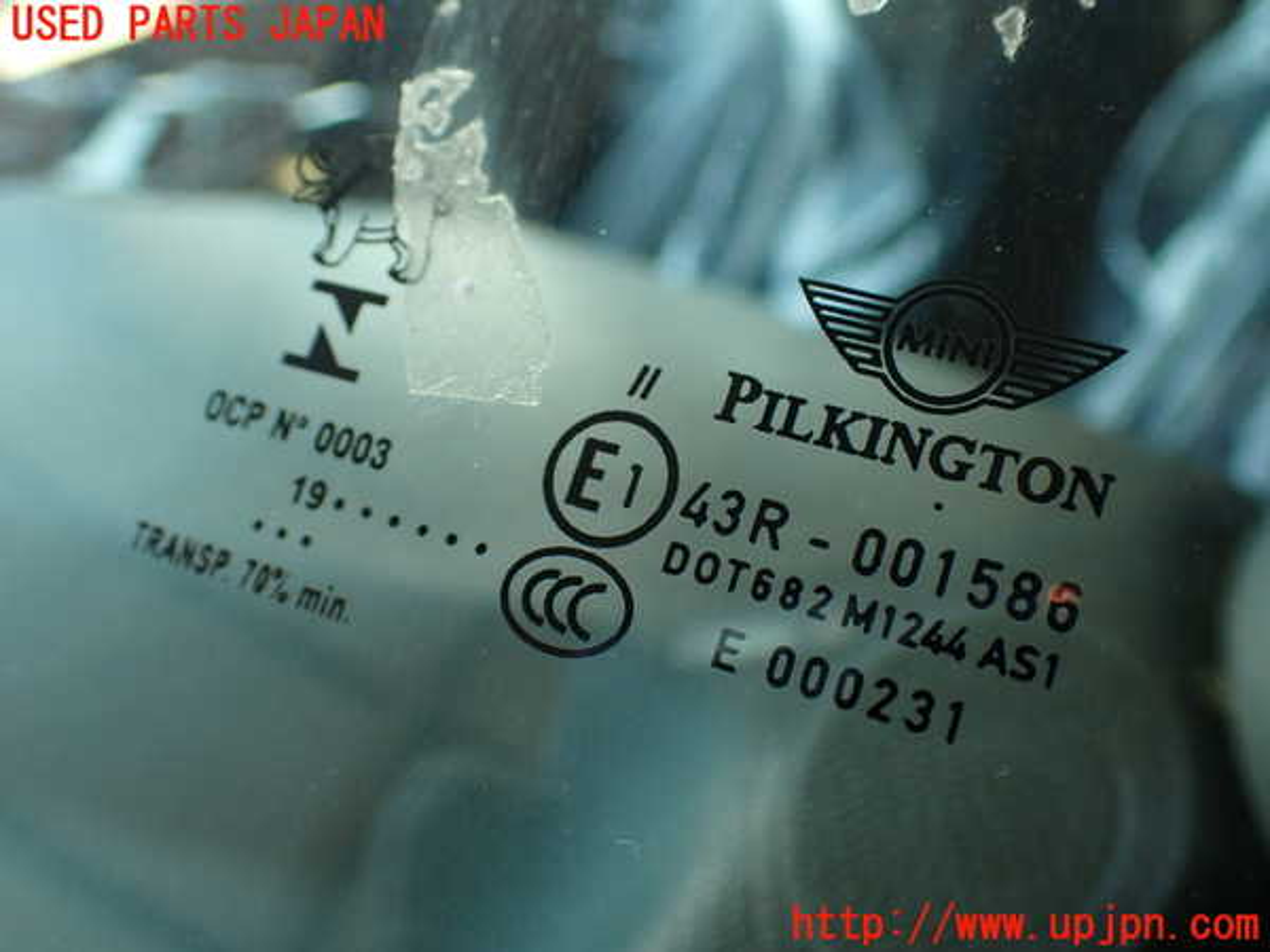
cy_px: 476
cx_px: 635
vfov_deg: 39.7
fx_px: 1321
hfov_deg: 51.4
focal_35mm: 36
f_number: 2.5
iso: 160
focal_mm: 6.37
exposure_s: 1/80
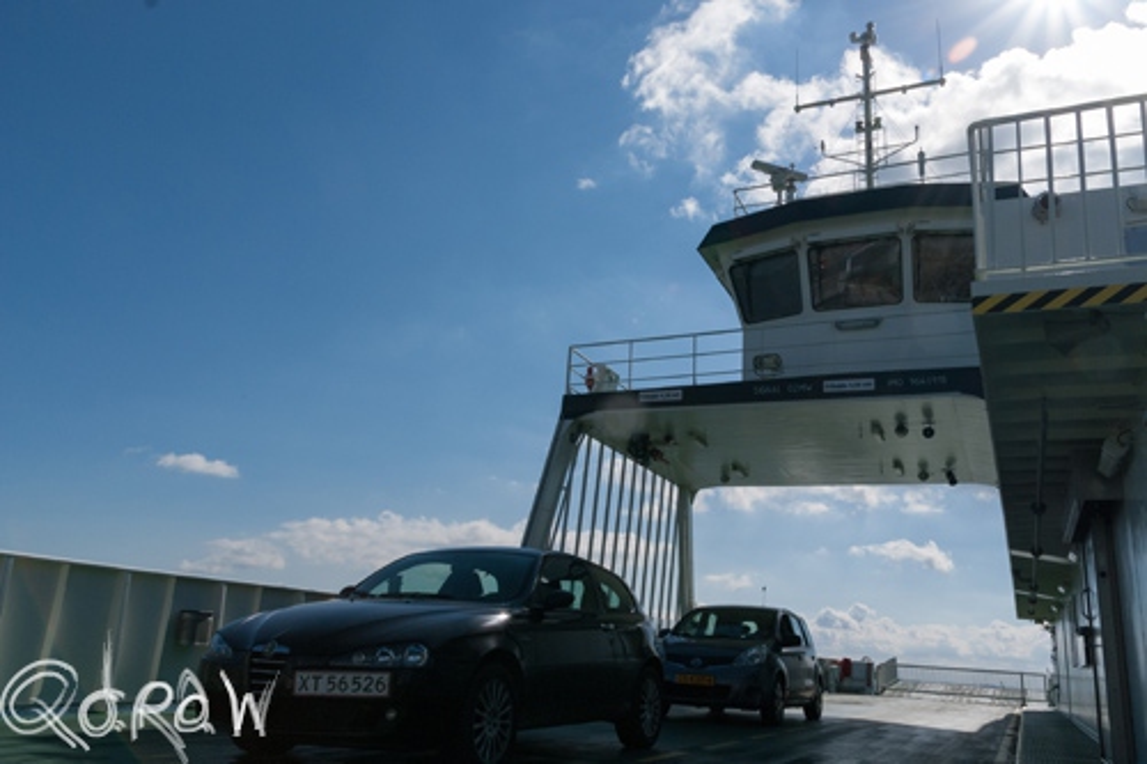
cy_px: 382
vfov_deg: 47.9
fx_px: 860
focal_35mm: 27
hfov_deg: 67.4
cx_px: 574
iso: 400
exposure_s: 1/1250
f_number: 13
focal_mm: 18
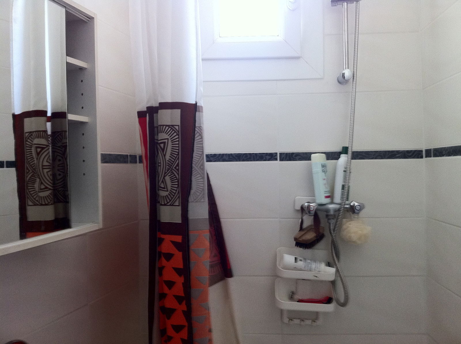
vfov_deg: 40.6
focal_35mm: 35
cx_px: 230
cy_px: 172
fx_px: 465
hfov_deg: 52.7
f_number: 2.8
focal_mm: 3.85
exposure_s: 1/17
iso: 125
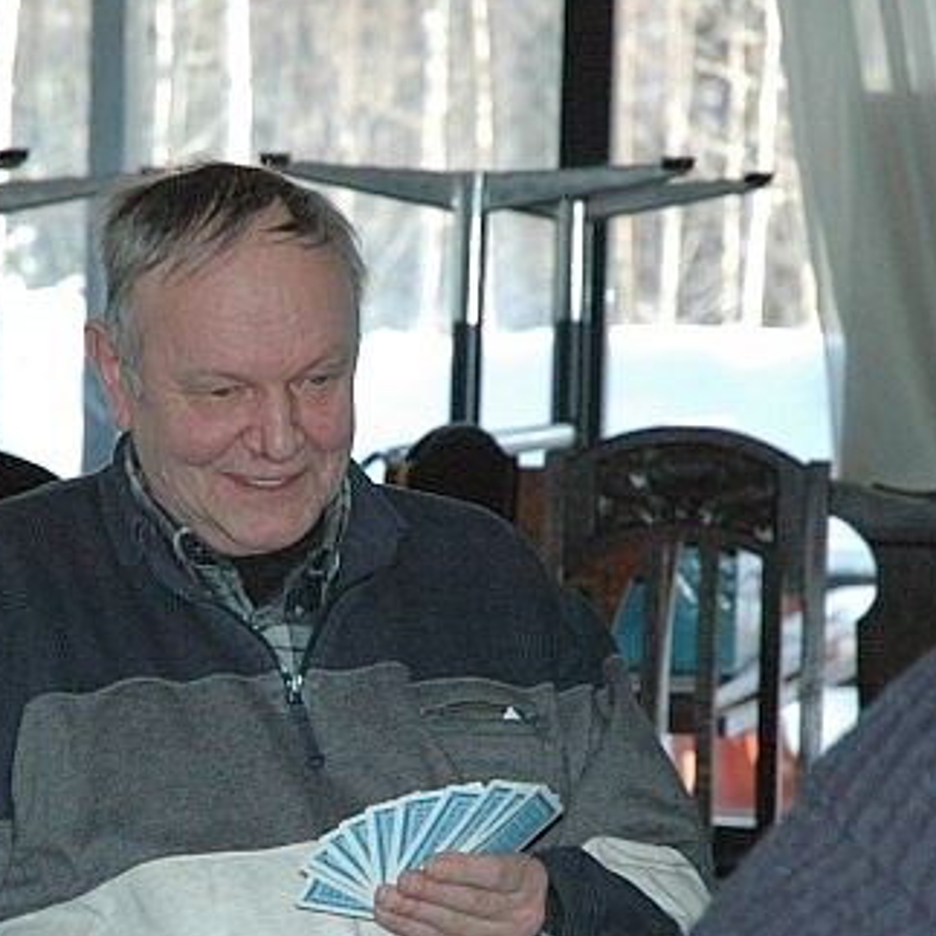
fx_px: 5078
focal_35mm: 166
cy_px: 542
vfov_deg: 10.5
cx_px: 226
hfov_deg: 10.5
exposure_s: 1/320
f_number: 5
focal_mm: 70
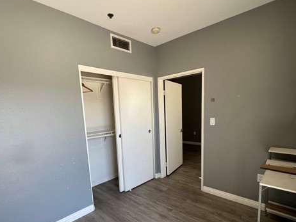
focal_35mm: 18
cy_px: 134
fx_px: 154
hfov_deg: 87.7
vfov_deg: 70.9
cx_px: 147
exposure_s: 1/99
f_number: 1.8
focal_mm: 1.57
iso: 50
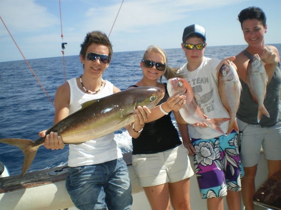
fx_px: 292
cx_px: 140
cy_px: 105
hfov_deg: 51.4
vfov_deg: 39.6
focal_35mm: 36
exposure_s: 1/500
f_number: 4.6
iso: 50
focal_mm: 6.3
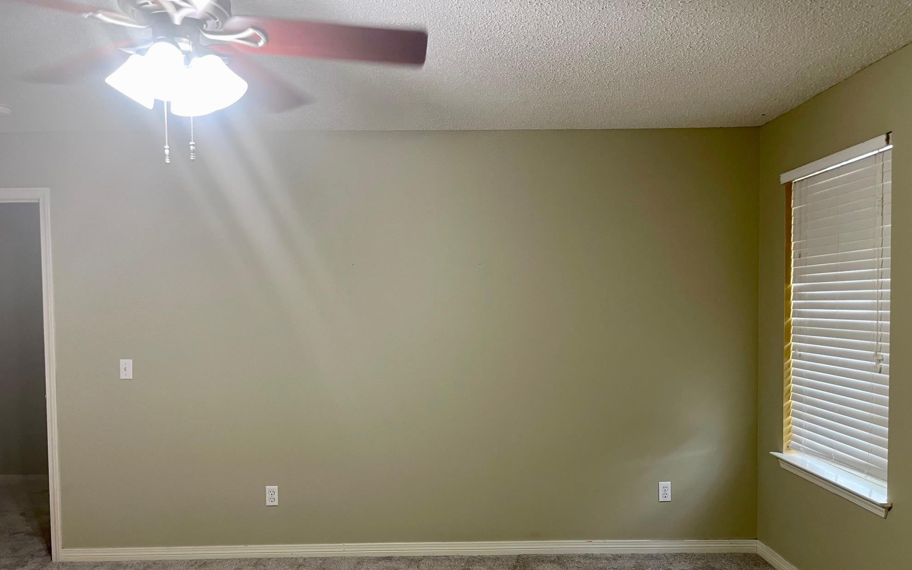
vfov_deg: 44.3
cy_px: 340
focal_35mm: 28
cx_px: 456
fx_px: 696
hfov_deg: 66.5
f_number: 1.6
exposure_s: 1/60
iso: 160
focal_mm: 5.1
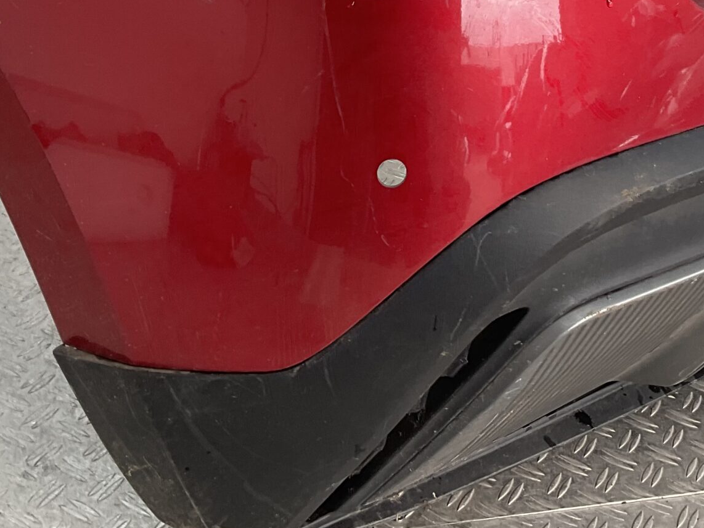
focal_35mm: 65
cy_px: 4
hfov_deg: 29.6
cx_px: 473
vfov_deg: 21.8
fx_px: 1322
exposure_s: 1/120
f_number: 1.8
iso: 20
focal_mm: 3
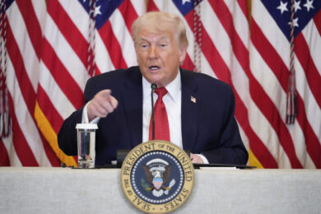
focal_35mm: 470
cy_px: 107
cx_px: 160
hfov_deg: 4.4
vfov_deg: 2.9
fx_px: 4191
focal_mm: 470
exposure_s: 1/100
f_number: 6.3
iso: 10000
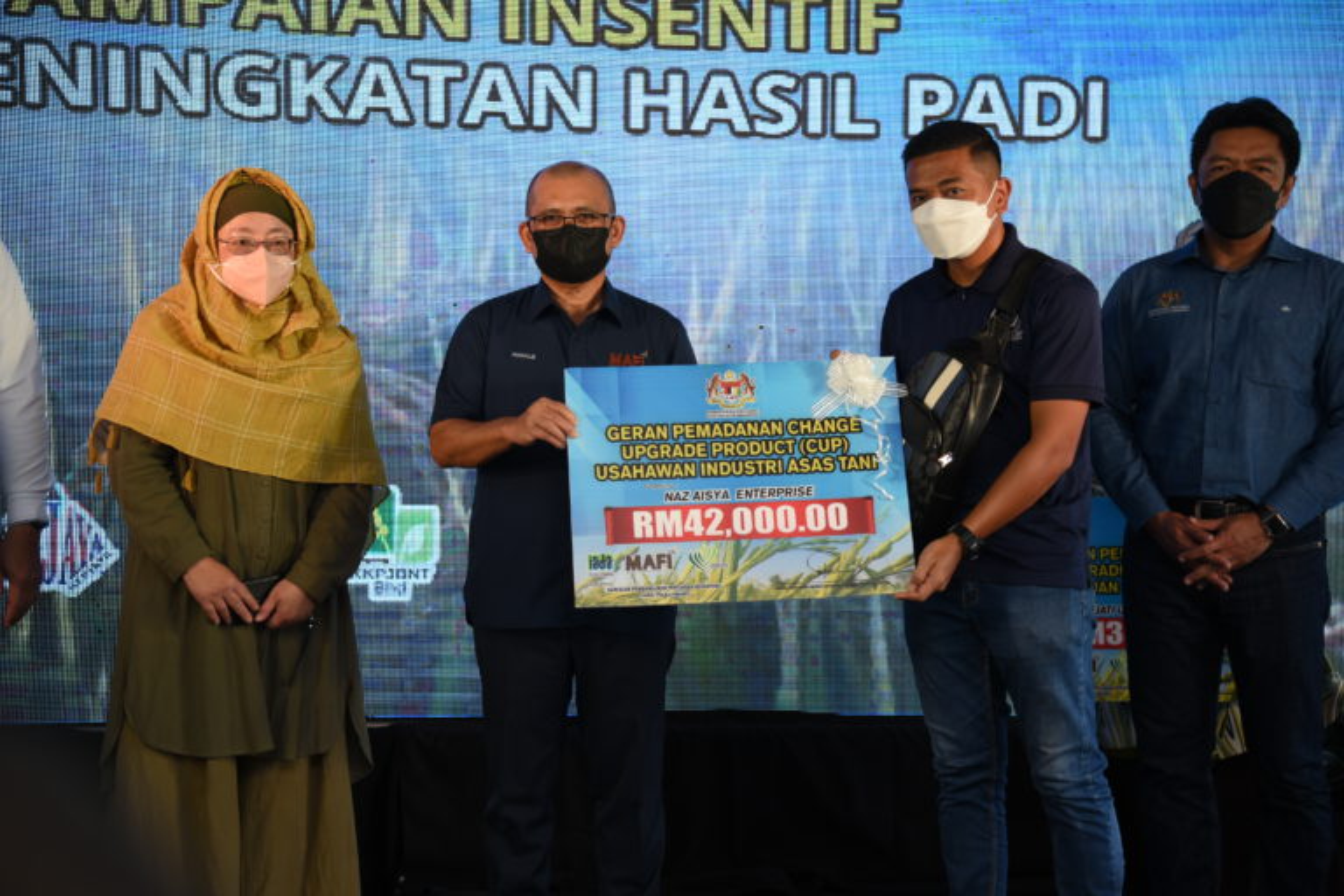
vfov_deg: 19.5
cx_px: 672
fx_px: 2613
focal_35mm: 70
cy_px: 448
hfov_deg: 28.8
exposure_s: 1/200
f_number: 4
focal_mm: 70
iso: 250
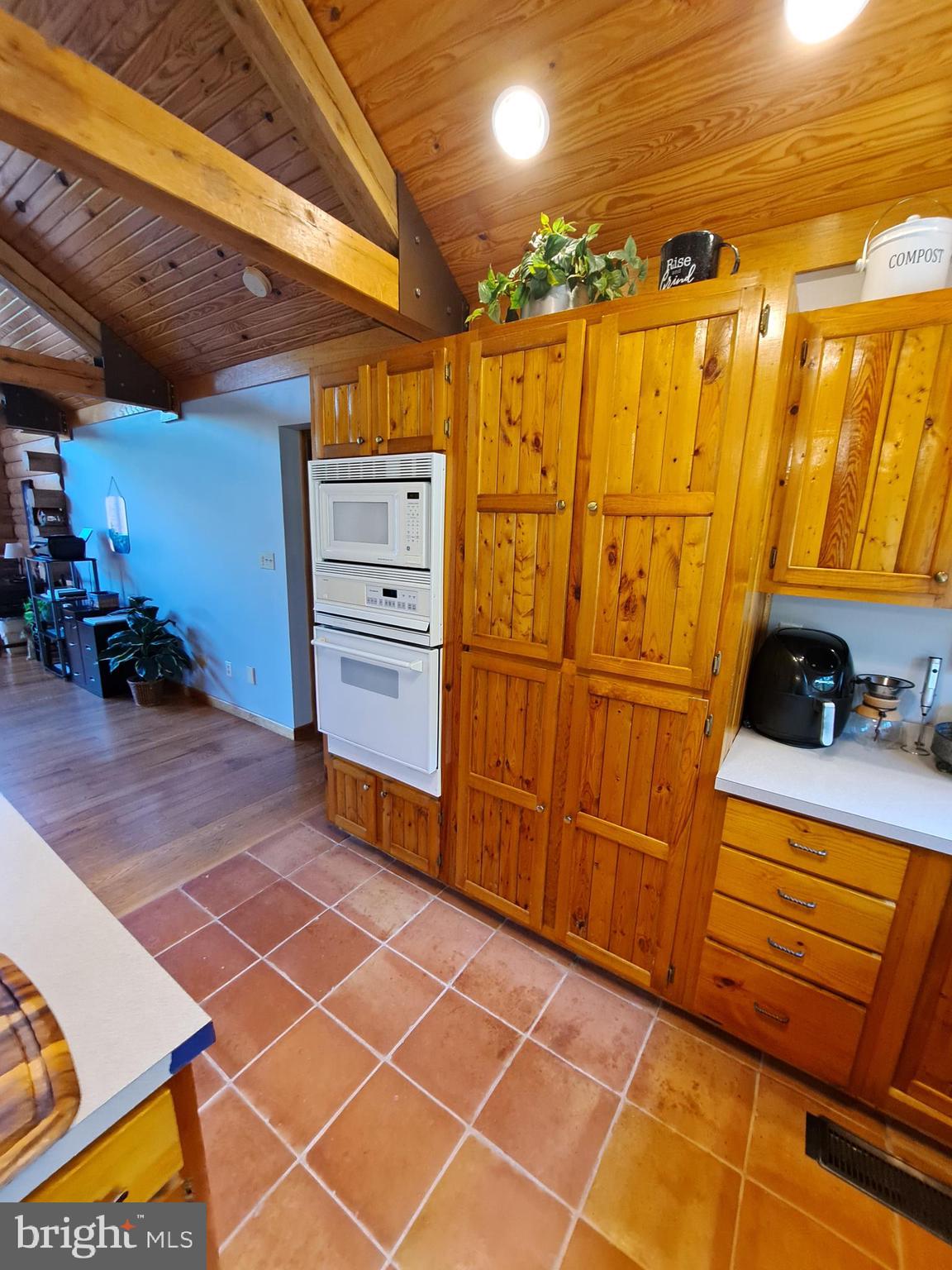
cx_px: 476
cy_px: 635
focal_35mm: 13
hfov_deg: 89.9
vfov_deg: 106.2
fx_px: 477
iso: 160
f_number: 2.2
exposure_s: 1/30
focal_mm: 1.74
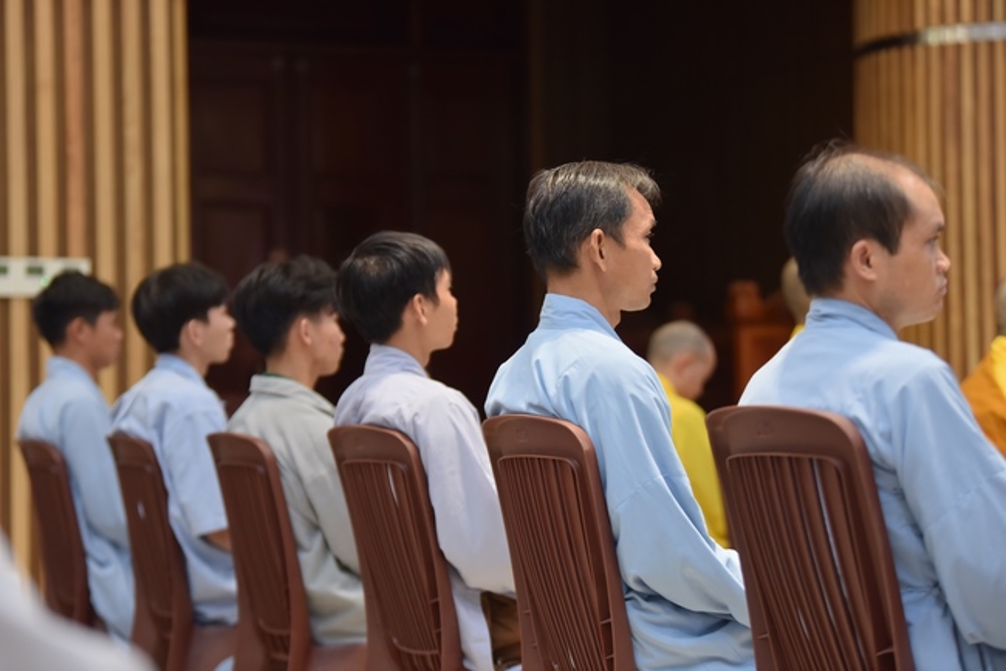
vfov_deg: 13.4
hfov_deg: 20.0
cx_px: 503
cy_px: 336
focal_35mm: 102
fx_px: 2851
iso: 640
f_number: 3.2
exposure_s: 1/100
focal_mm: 102
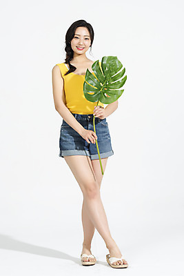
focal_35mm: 98
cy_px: 138
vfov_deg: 20.8
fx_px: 751
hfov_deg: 14.0
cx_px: 92
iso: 100
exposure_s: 1/125
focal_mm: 98
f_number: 14
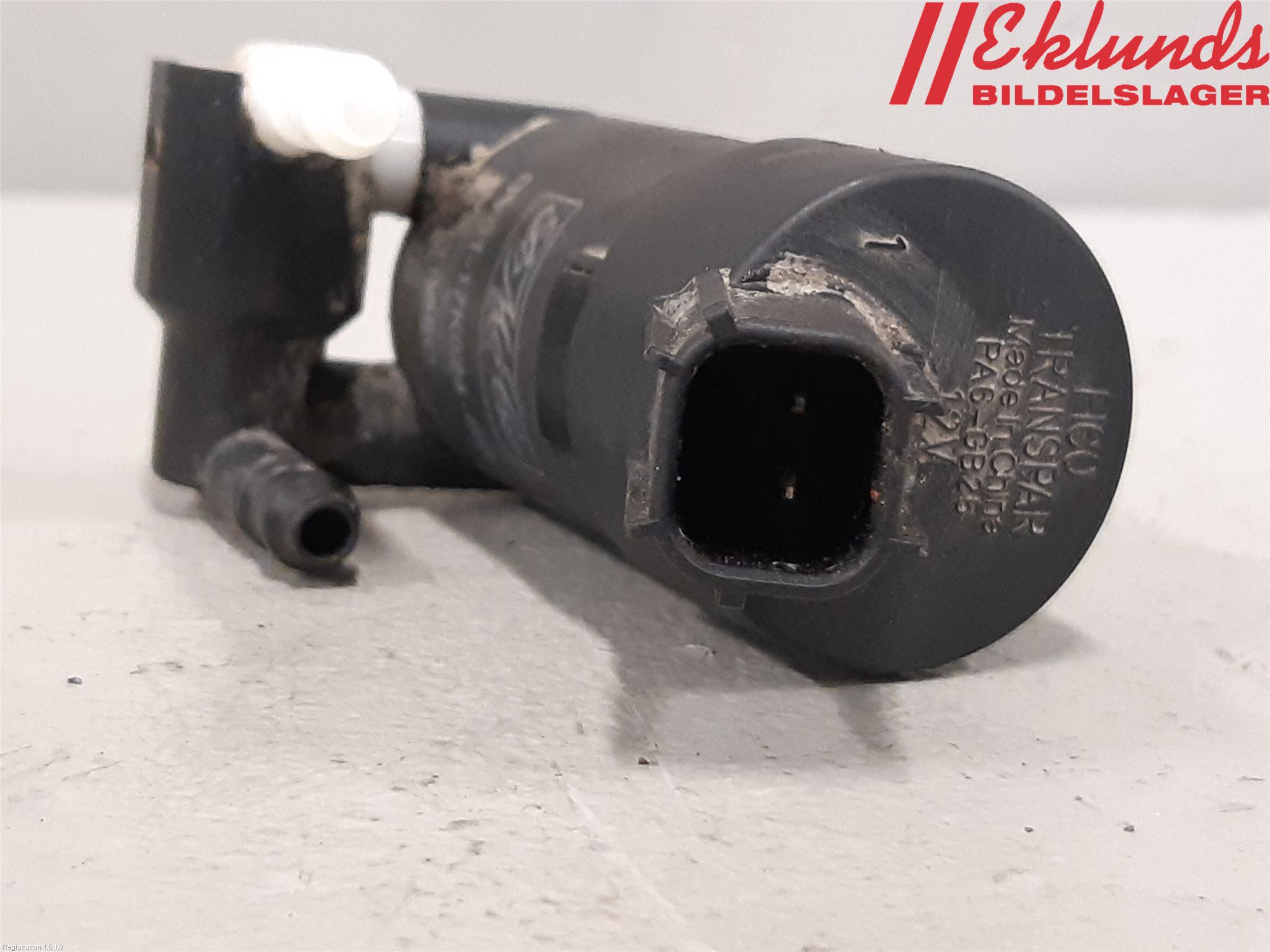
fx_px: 954
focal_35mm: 26
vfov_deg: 53.1
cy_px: 476
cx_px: 635
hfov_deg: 67.3
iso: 320
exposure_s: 1/50
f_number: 1.7
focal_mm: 3.93
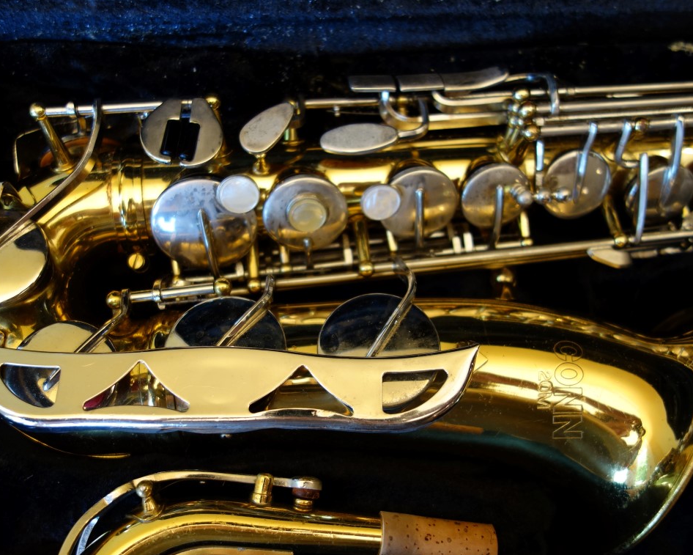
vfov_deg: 45.8
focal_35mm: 32
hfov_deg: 55.6
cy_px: 276
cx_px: 331
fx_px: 656
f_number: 1.8
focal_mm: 10.4
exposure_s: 1/100
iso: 200
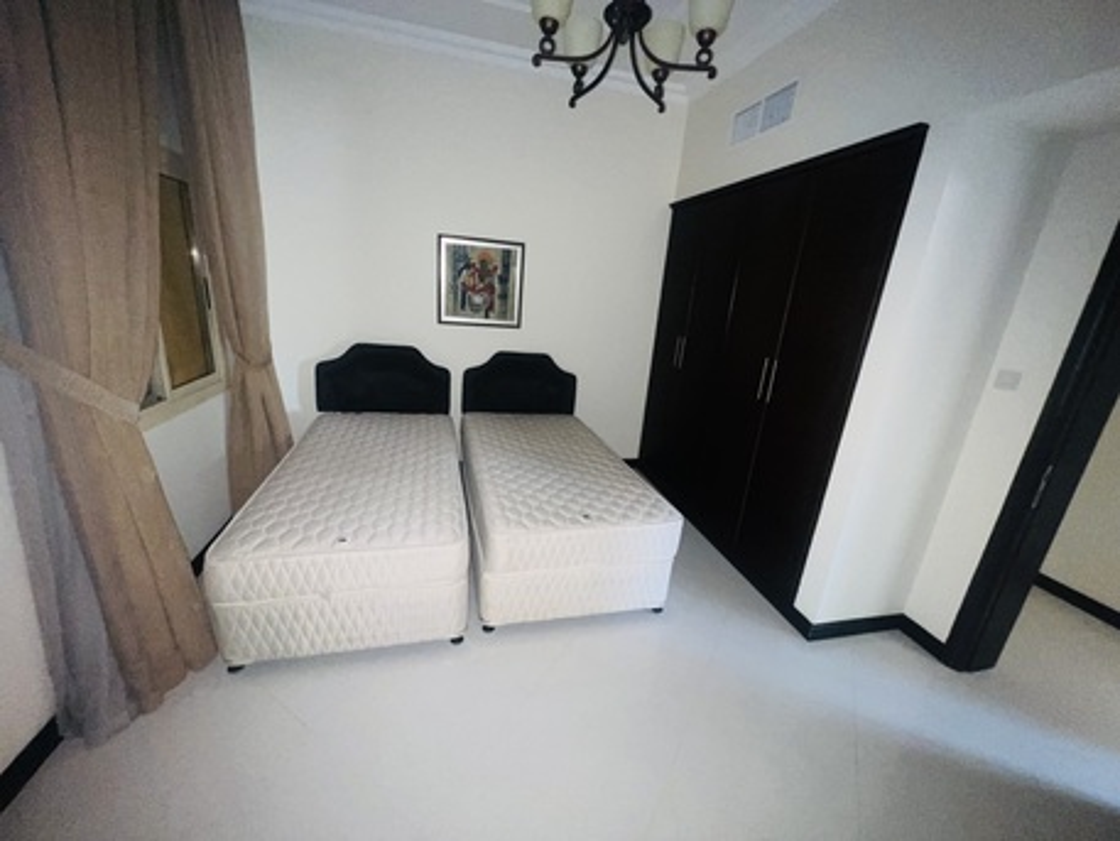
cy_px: 420
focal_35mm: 13
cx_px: 560
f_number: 1.8
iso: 250
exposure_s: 1/20
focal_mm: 1.57
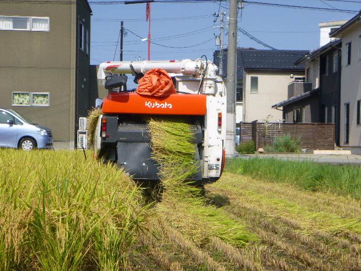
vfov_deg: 14.8
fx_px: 1043
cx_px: 180
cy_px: 136
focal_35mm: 100
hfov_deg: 19.6
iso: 100
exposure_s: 1/320
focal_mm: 18
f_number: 5.7
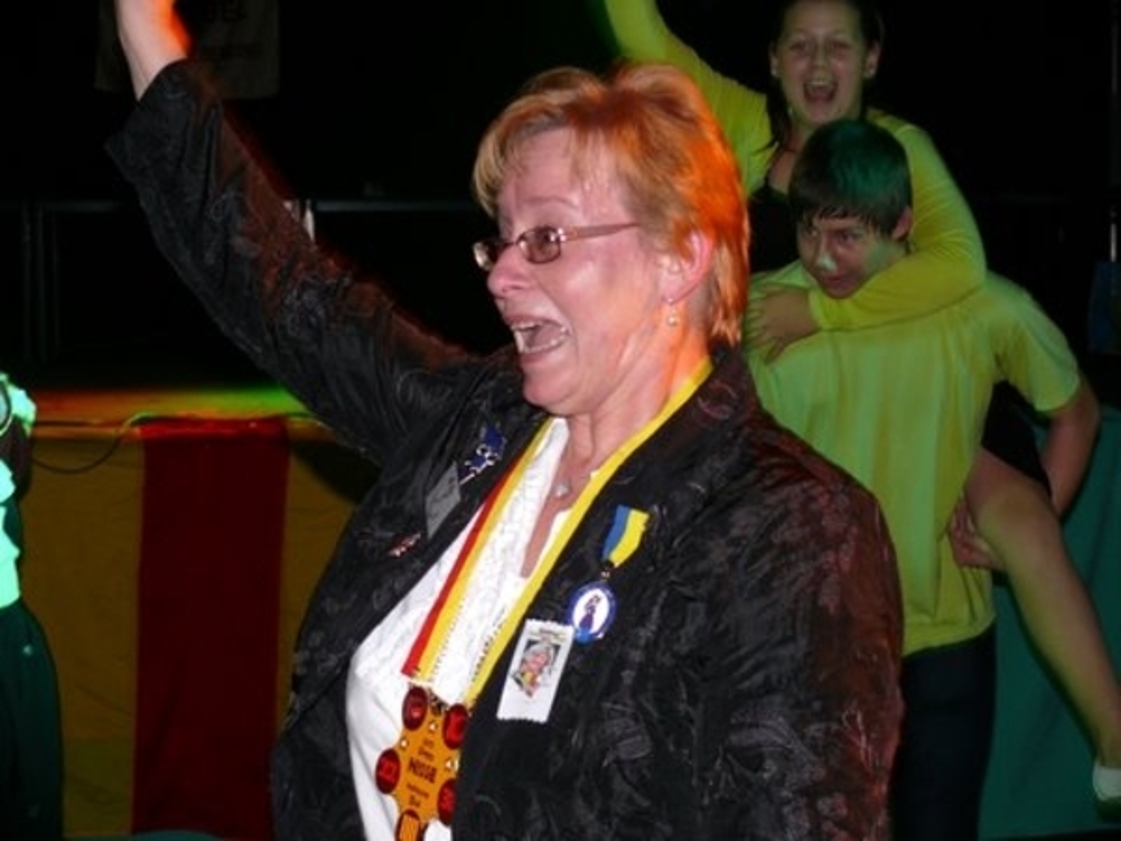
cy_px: 420
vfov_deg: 20.4
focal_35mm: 72
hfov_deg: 27.0
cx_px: 560
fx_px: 2332
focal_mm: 15.2
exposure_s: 1/30
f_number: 3.2
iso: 100
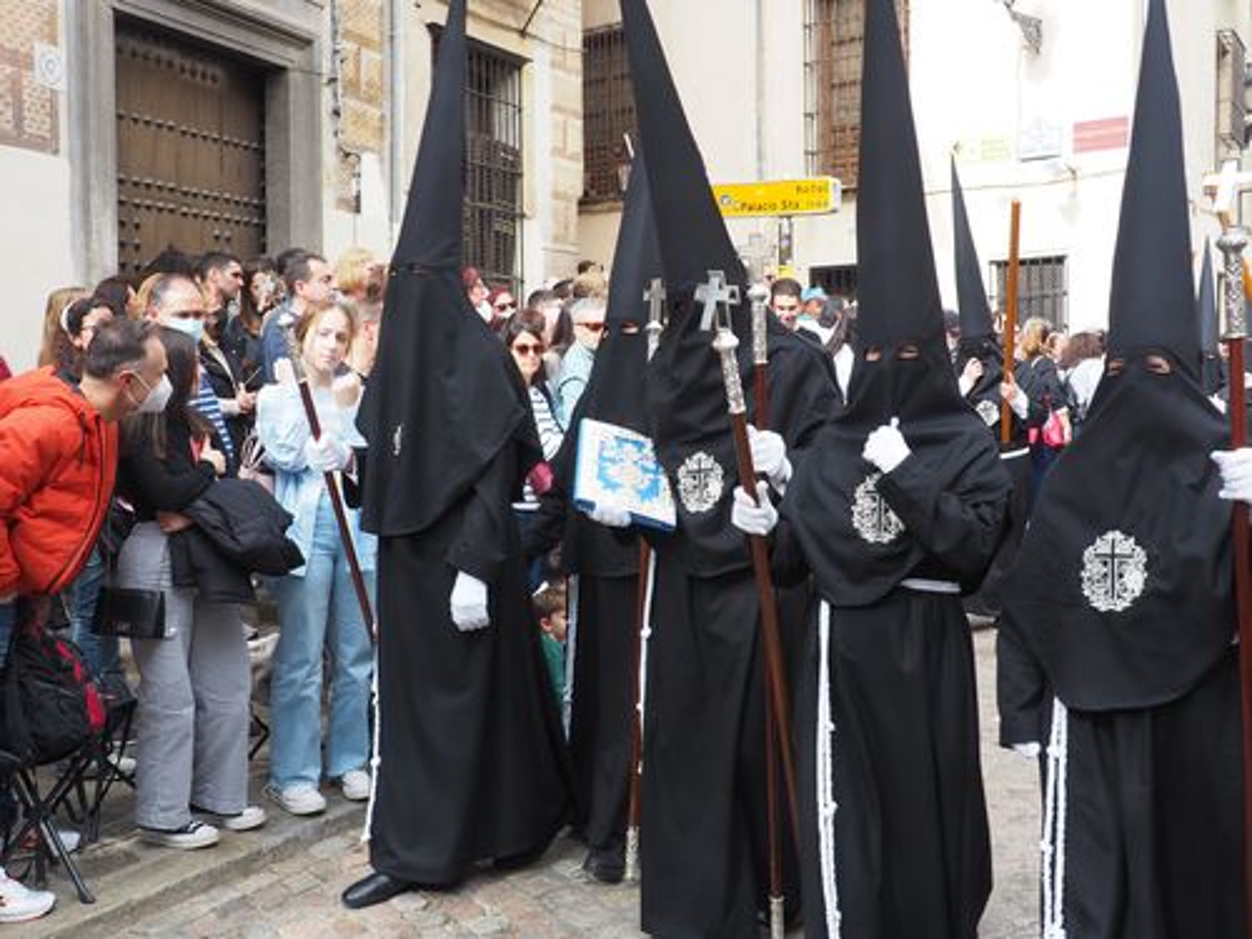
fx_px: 1374
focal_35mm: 38
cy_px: 470
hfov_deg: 49.0
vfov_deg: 37.7
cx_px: 626
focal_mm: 19
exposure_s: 1/100
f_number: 5.6
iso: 200
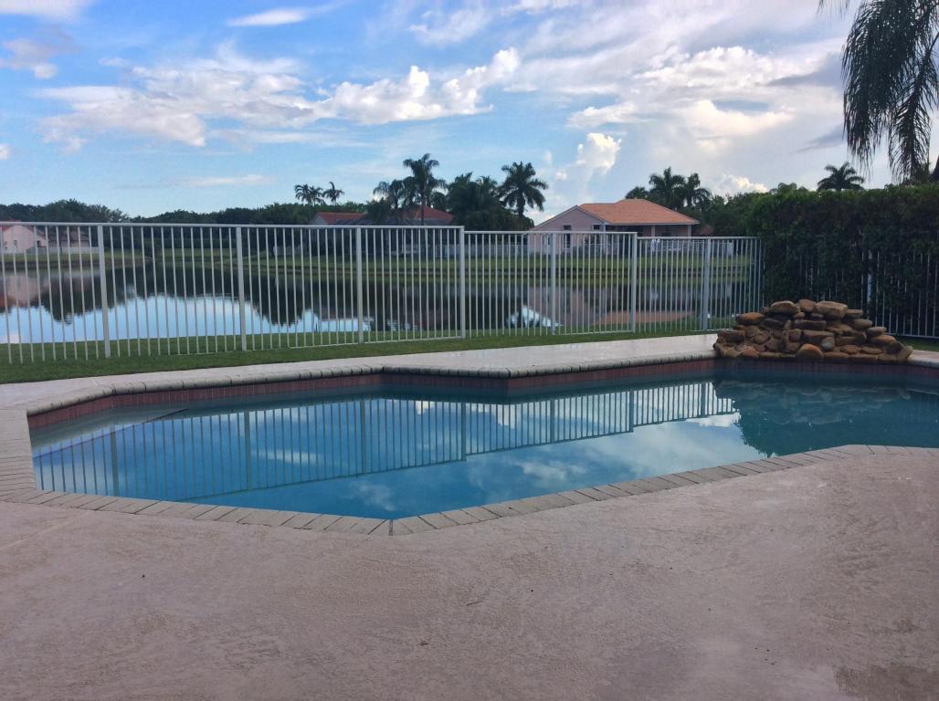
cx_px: 470
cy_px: 350
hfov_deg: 55.4
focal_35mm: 33
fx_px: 894
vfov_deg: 42.8
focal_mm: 3.3
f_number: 2.4
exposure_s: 1/615
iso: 32
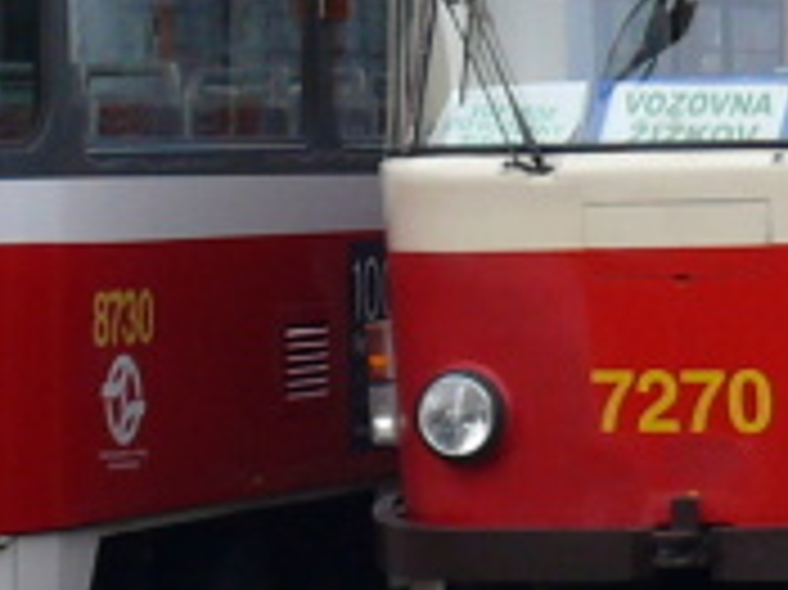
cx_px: 648
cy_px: -41
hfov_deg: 7.5
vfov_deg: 5.6
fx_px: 5983
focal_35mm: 263
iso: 100
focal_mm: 8.5
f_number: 2.8
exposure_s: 1/80
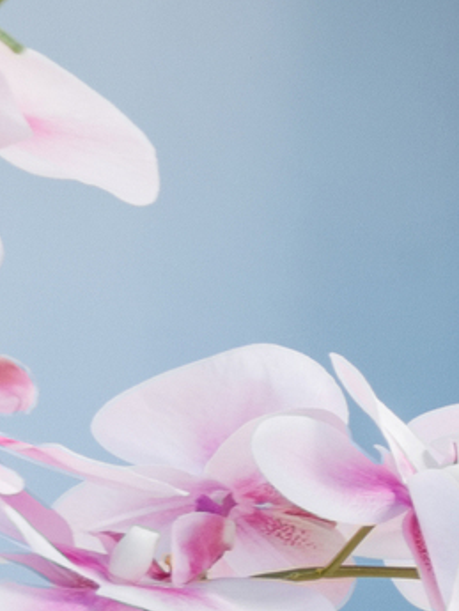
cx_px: 1767
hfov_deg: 8.4
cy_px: 526
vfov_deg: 18.1
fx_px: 1891
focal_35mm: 107
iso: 250
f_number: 11
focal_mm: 16
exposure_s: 1/4
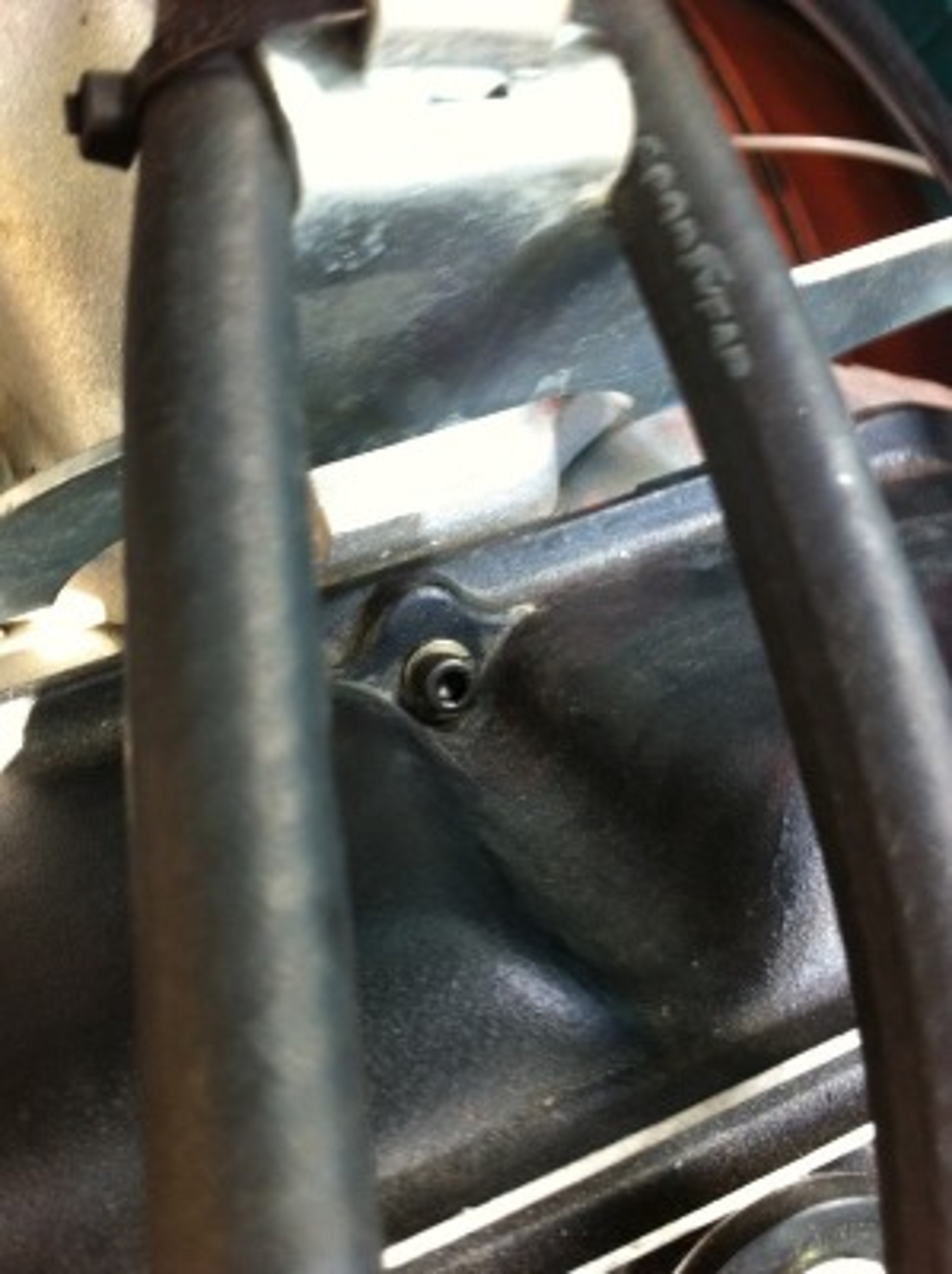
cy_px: 637
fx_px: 1286
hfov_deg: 40.6
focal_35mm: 35
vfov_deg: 52.7
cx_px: 476
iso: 100
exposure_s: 1/15
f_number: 2.8
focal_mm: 3.9
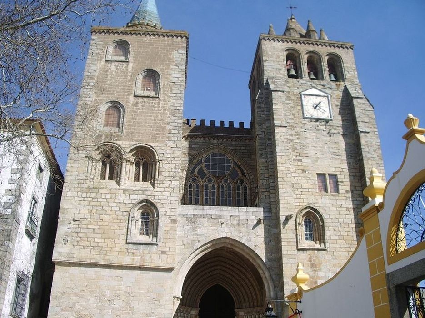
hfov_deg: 52.7
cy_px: 159
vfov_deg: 40.7
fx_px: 429
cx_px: 212
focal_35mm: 35
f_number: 4.3
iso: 50
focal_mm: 5.8
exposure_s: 1/400
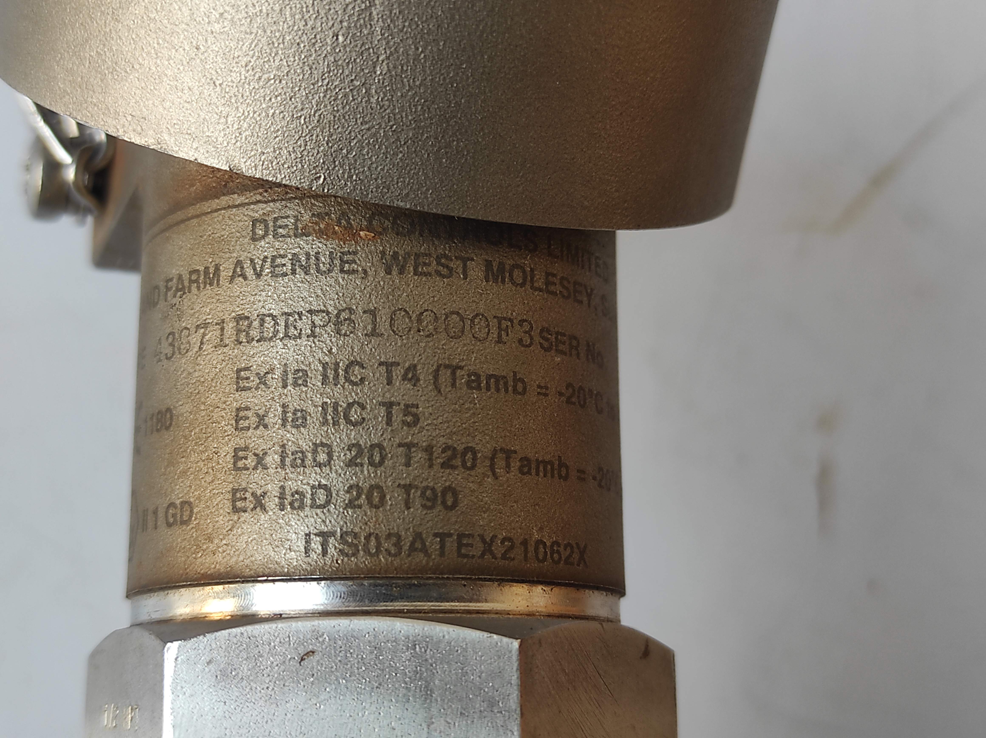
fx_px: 712
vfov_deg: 54.8
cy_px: 369
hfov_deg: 69.4
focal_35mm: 25
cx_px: 493
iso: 156
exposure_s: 1/100
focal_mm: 5.43
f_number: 1.89
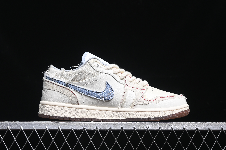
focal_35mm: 75
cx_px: 113
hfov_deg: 27.0
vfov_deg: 18.2
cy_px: 75
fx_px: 471
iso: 160
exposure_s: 1/60
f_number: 6.3
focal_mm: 50
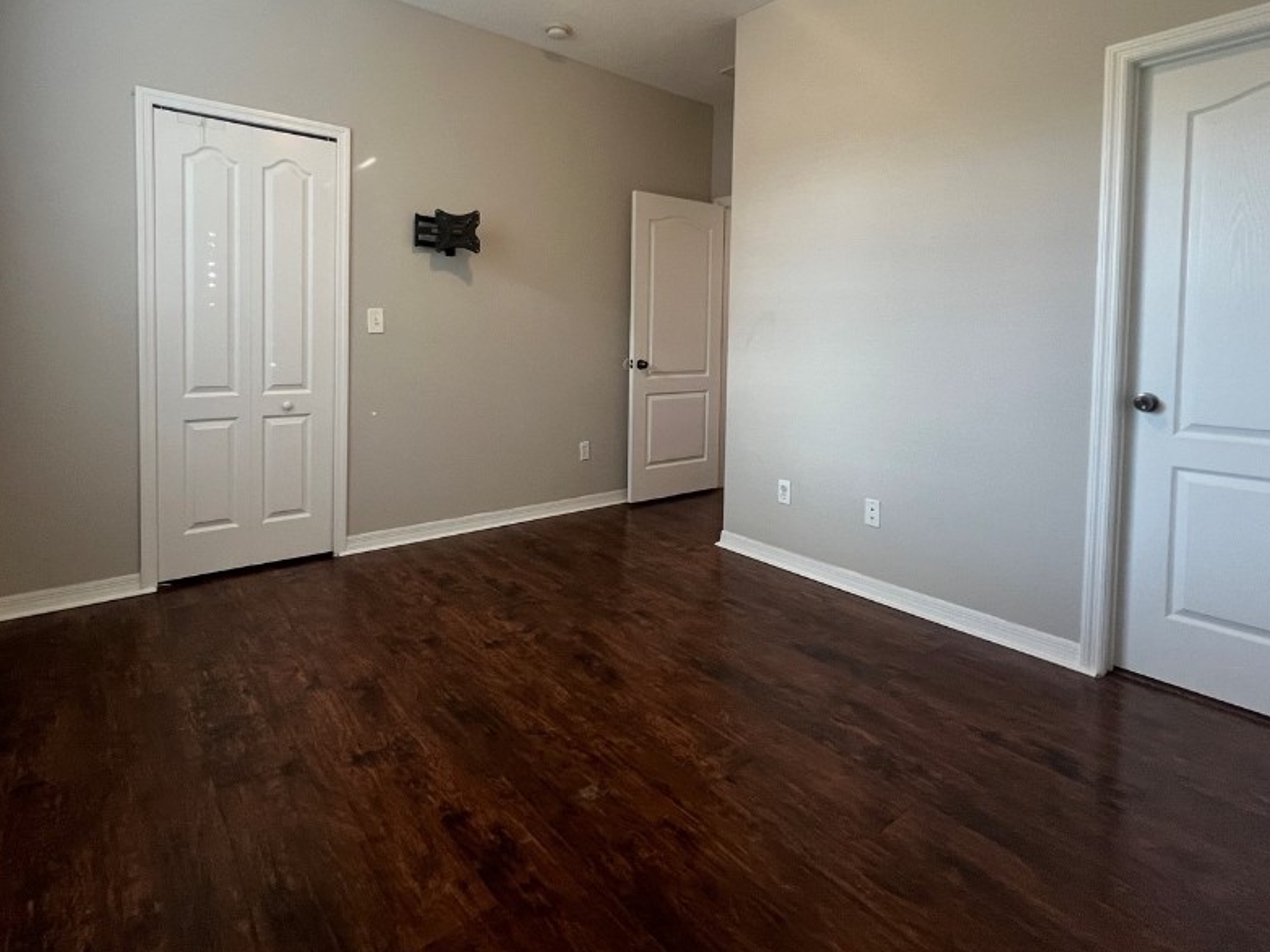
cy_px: 362
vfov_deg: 73.5
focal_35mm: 17
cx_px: 607
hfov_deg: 91.0
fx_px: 624
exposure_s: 1/60
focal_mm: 1.57
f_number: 1.8
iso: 250
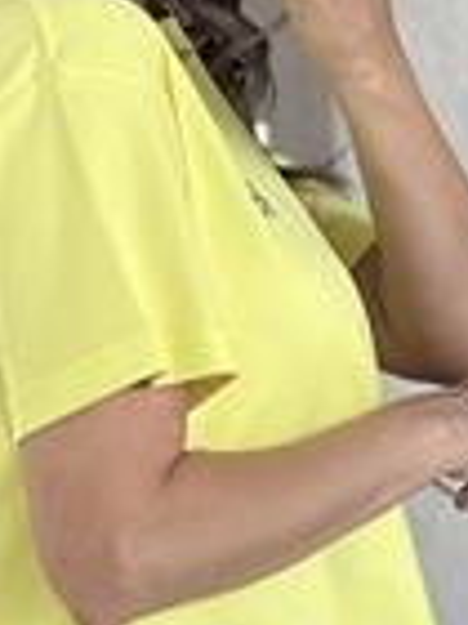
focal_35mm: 173
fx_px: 3119
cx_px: 201
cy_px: 330
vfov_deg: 11.4
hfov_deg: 8.6
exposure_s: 1/100
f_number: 1.78
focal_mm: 6.86
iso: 200
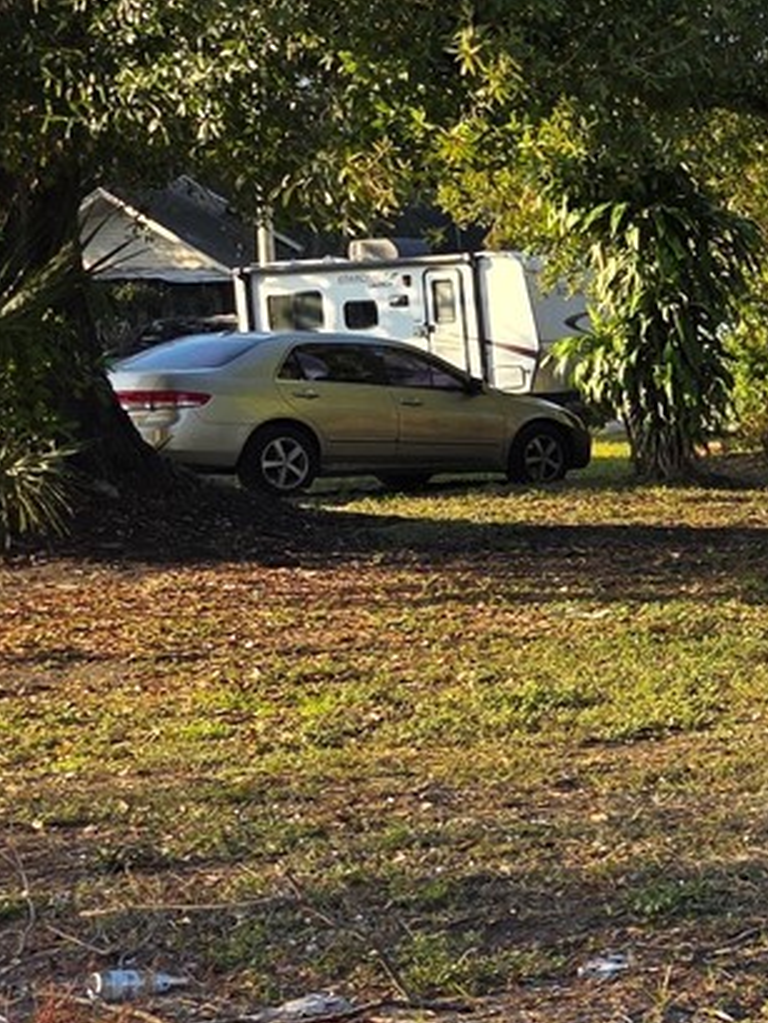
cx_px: 1936
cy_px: 538
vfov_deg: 21.8
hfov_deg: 12.3
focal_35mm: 90
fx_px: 2661
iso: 25
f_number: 1.7
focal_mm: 6.3
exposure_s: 1/359
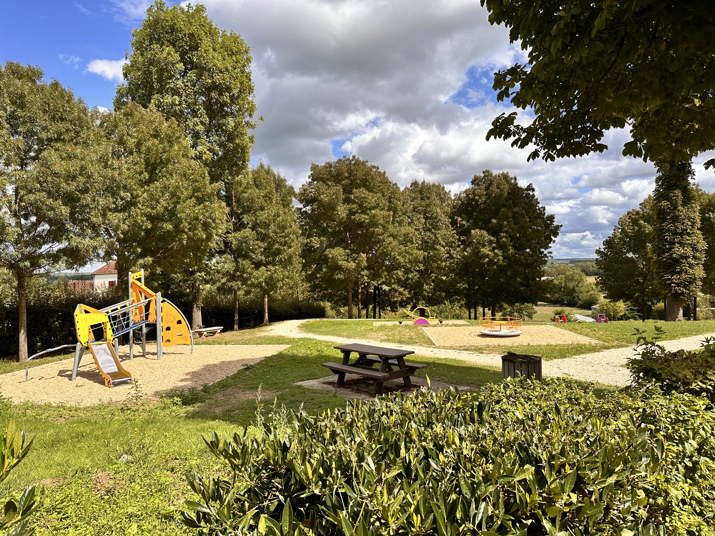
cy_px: 268
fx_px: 496
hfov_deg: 71.6
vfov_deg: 56.8
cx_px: 358
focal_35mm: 24
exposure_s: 1/4184
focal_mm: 6.86
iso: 80
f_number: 1.78
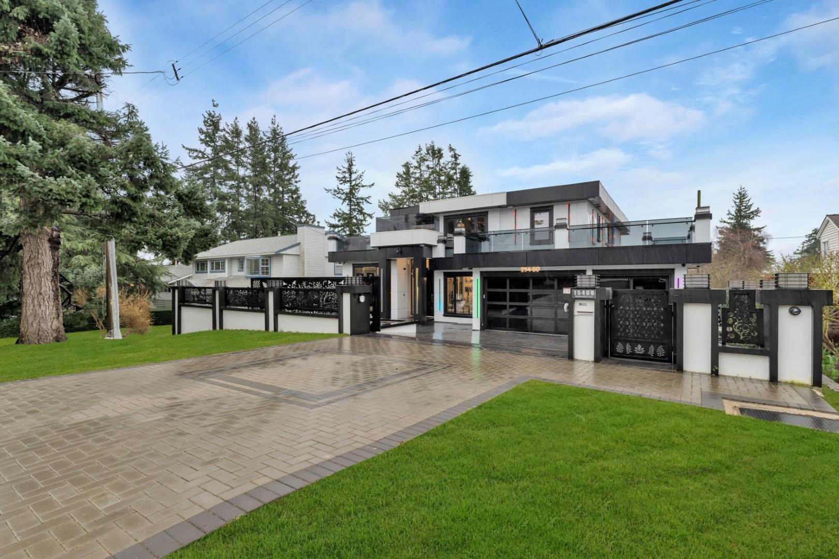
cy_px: 280
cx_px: 420
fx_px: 394
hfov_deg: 93.6
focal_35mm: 17
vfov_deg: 70.8
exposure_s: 1/60
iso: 125
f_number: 4
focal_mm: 16.9
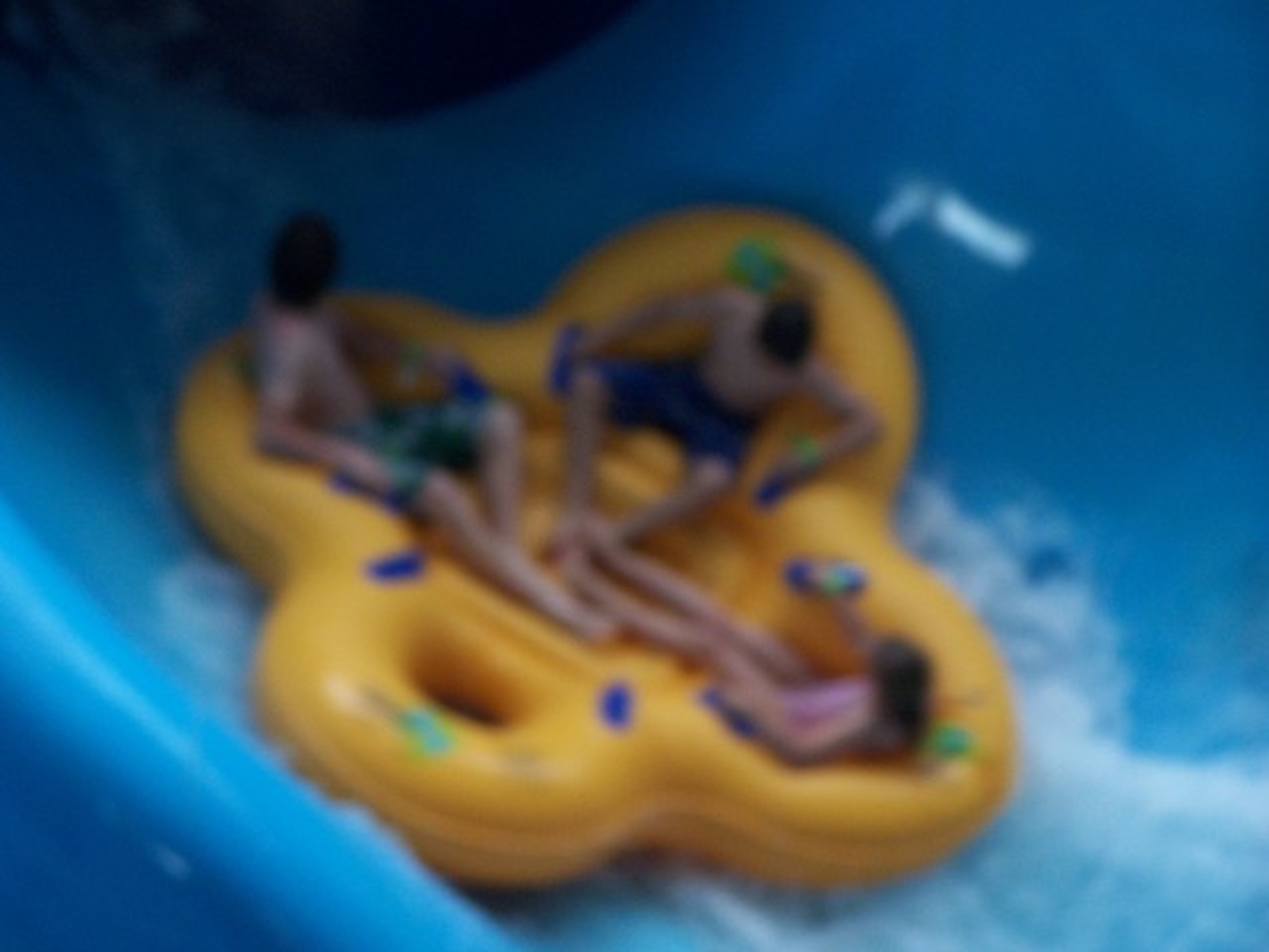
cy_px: 476
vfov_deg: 10.7
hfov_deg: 14.2
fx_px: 5096
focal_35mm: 139
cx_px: 634
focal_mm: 23.1
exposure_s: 1/60
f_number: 3.2
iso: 140
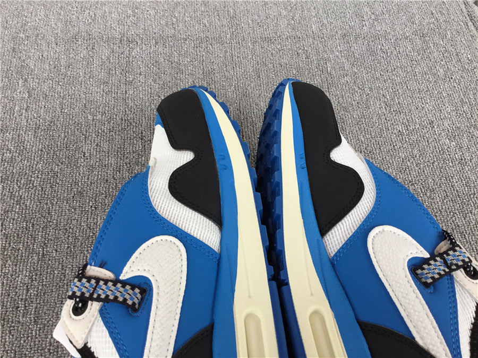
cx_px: 239
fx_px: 428
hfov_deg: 58.4
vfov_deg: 45.4
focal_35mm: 31
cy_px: 179
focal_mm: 3.3
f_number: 2.4
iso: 25
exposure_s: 1/244
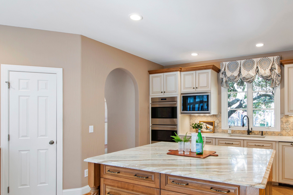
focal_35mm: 23
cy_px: 109
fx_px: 187
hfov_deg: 73.3
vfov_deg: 55.0
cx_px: 200
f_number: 8
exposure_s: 1/2
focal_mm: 10
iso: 100
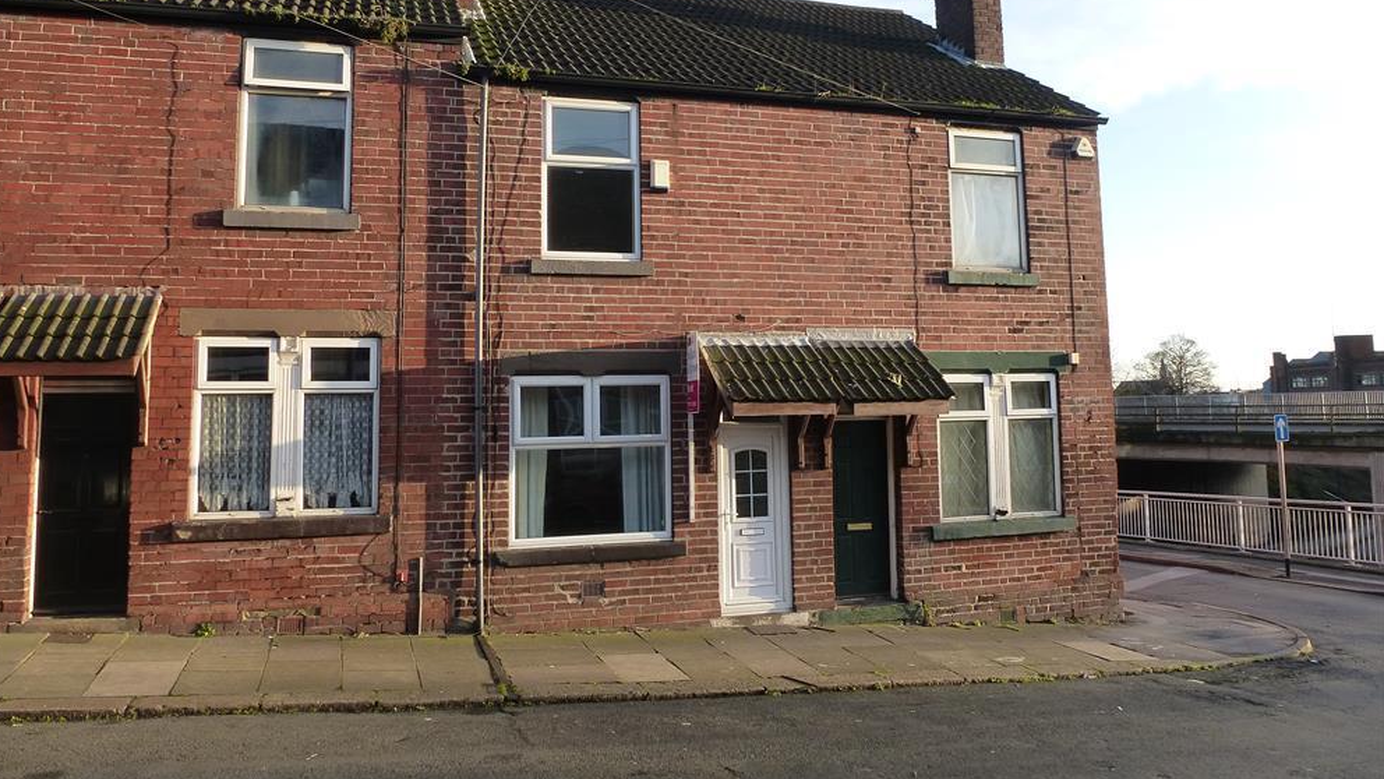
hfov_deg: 69.8
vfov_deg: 42.6
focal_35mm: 27
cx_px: 672
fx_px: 991
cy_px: 292
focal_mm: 4.3
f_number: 4
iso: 160
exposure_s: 1/160
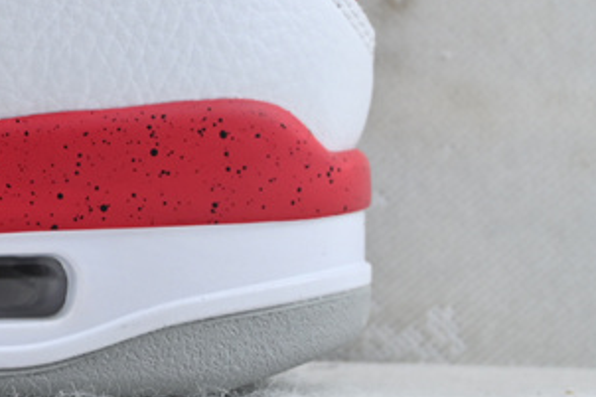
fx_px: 3210
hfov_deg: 10.0
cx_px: -499
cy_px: -43
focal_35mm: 194
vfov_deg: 7.0
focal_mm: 32.5
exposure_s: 1/50
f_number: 5
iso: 100
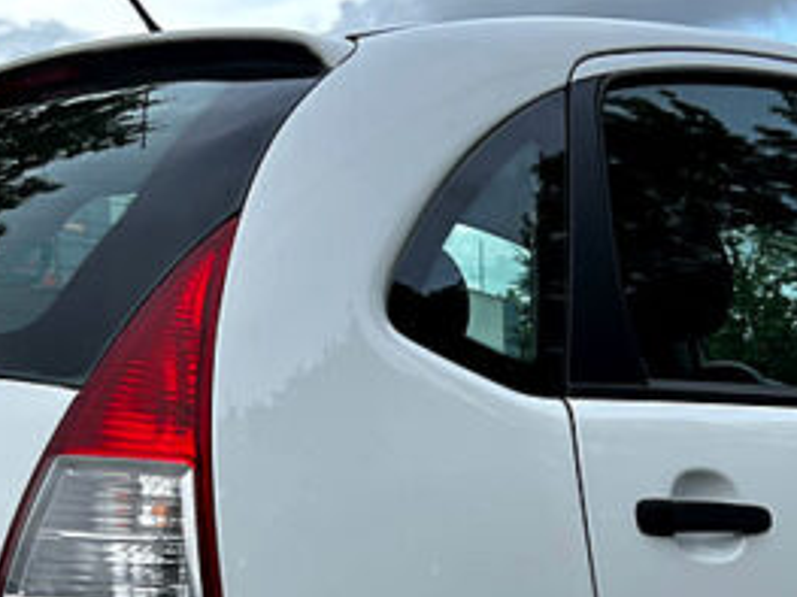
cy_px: 588
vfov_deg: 18.2
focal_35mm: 79
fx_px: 1818
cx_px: 539
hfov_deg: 24.6
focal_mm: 5.7
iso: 50
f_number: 1.5
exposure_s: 1/1377
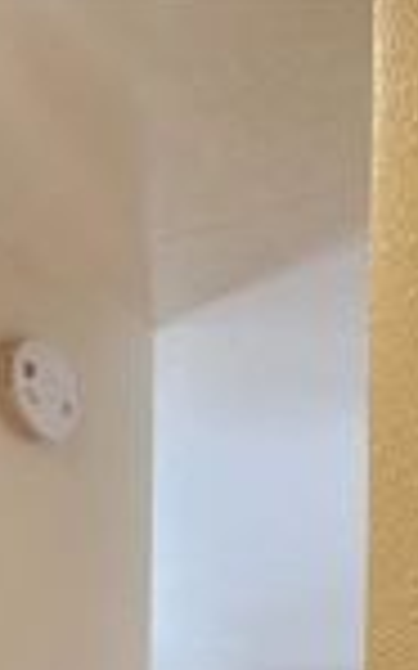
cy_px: 1174
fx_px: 1587
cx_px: 551
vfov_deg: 18.9
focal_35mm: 87
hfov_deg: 14.4
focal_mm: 6.4
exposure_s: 1/60
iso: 640
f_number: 1.8
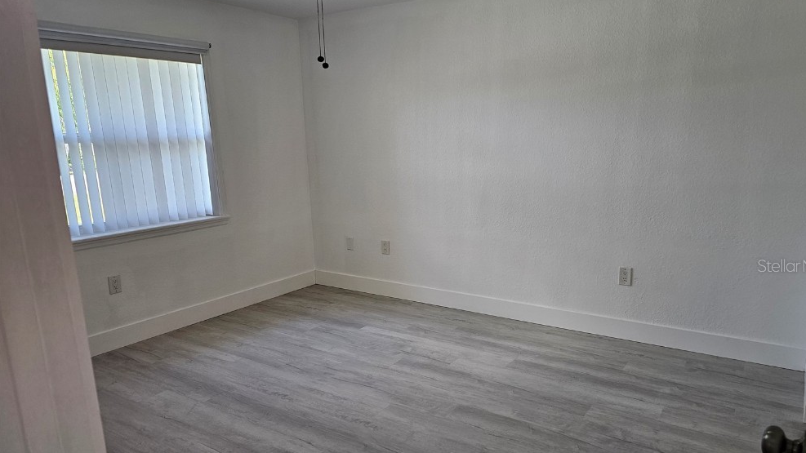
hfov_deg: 71.9
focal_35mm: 26
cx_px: 416
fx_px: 556
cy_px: 265
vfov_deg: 44.2
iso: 125
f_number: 1.7
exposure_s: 1/120
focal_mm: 6.3
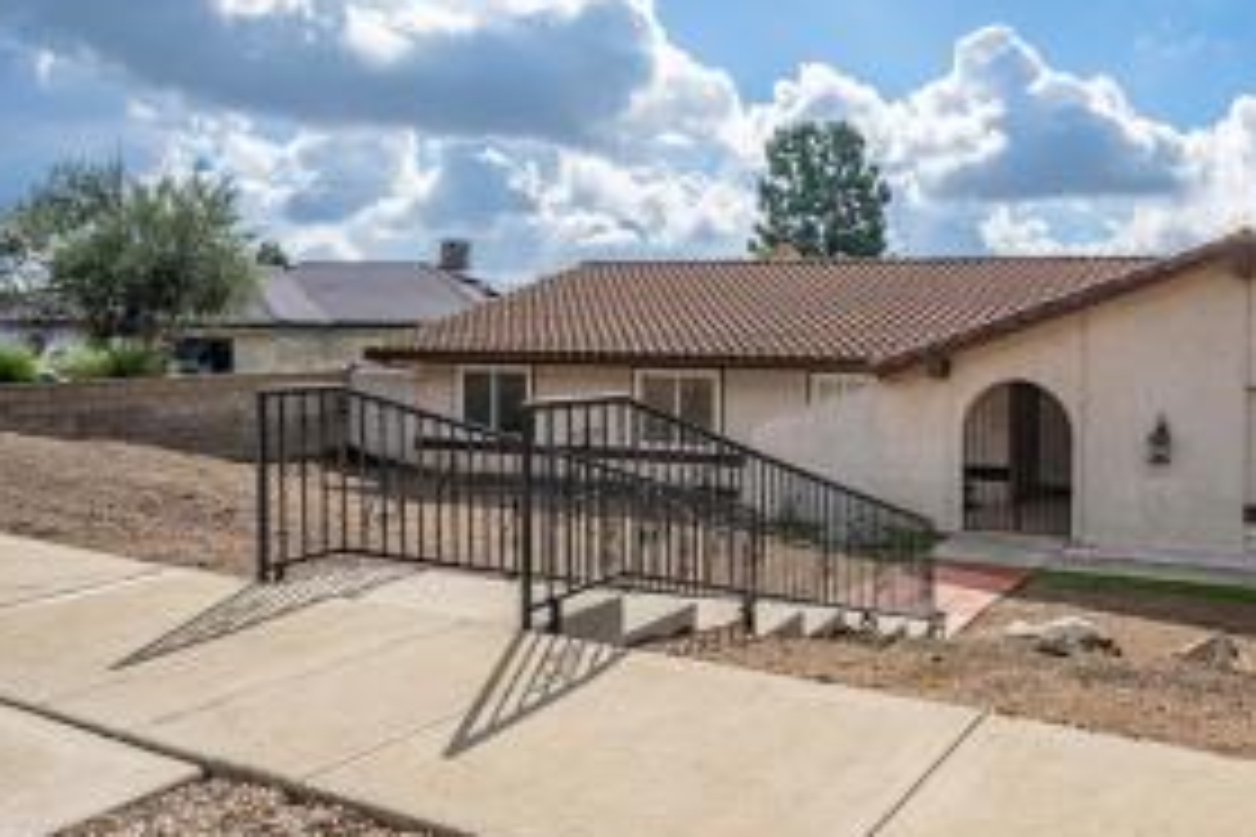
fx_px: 1012
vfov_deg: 44.8
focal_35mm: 29
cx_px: 993
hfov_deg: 59.0
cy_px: 342
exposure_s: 1/2500
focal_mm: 18
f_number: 5
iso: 200
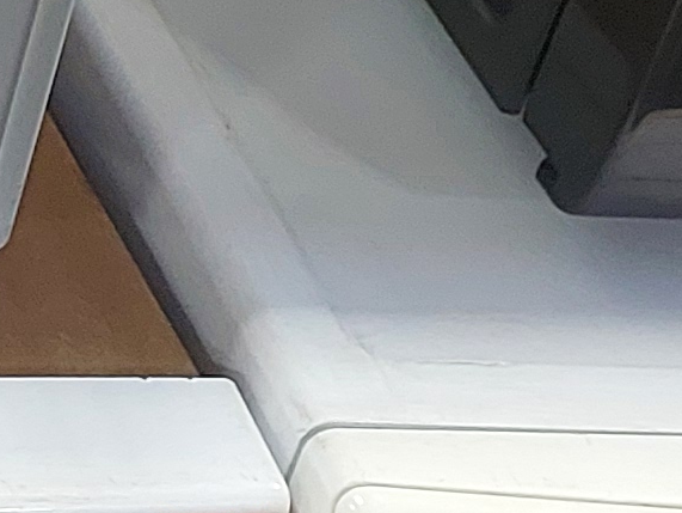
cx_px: -1255
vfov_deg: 8.9
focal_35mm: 161
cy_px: -326
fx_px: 3174
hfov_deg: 9.8
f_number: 1.8
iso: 320
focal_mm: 5.06
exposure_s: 1/33.3
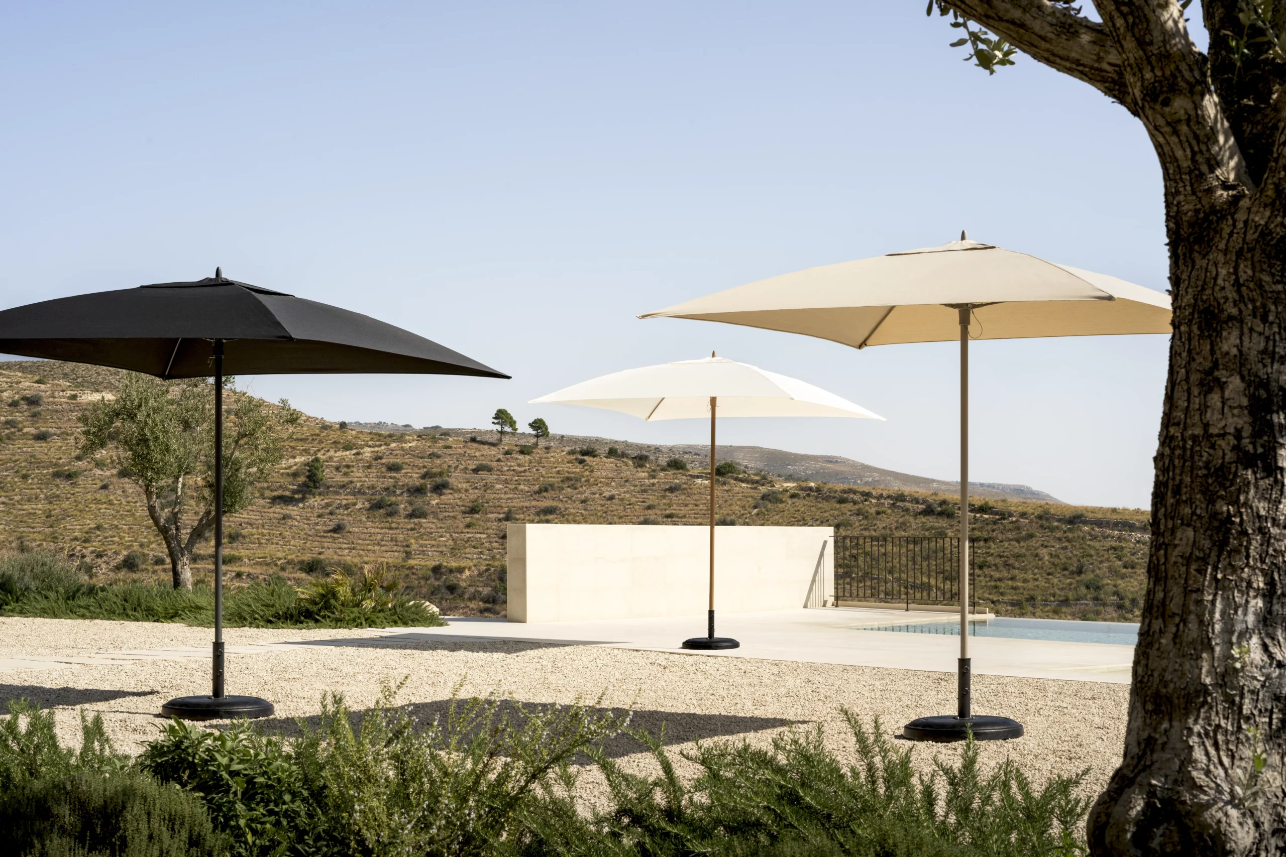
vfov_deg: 27.0
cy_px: 428
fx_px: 1786
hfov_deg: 39.6
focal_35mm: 50
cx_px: 643
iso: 100
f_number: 16
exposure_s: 1/200
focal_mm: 50
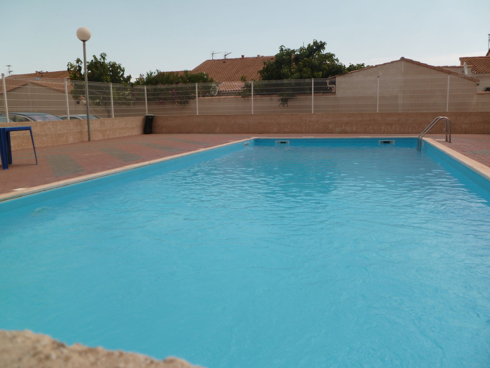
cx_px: 245
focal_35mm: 28
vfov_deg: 49.7
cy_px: 184
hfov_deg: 63.4
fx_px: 396
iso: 80
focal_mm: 5
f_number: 3.3
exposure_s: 1/640
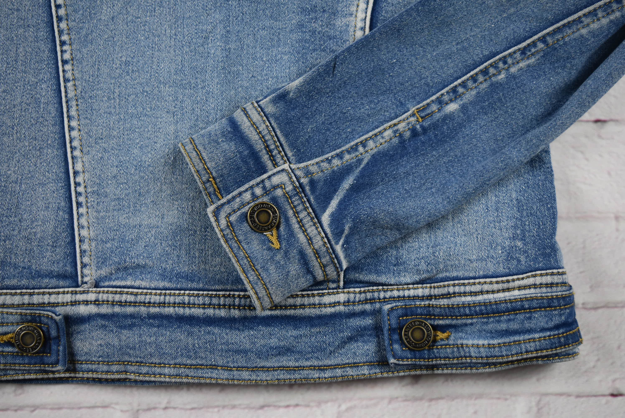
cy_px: 209
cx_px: 312
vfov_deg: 30.9
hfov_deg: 44.9
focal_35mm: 44
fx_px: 756
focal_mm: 29
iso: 800
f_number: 4.2
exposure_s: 1/125
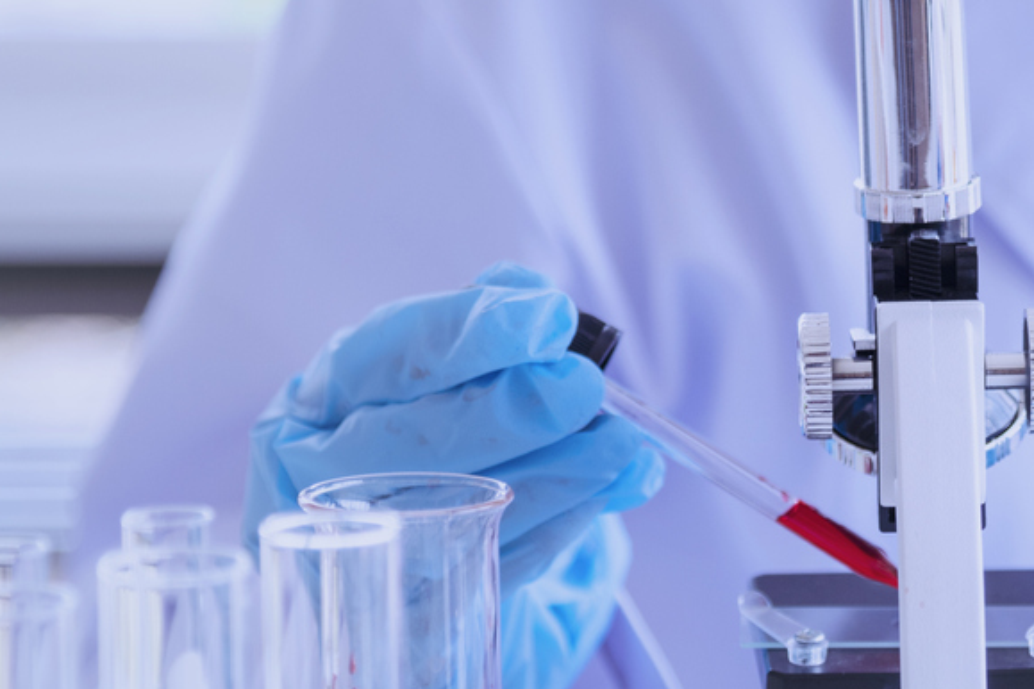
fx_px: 7467
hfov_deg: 7.9
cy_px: 345
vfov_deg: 5.3
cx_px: 750
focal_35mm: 260
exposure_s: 1/250
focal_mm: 120
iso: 320
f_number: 4
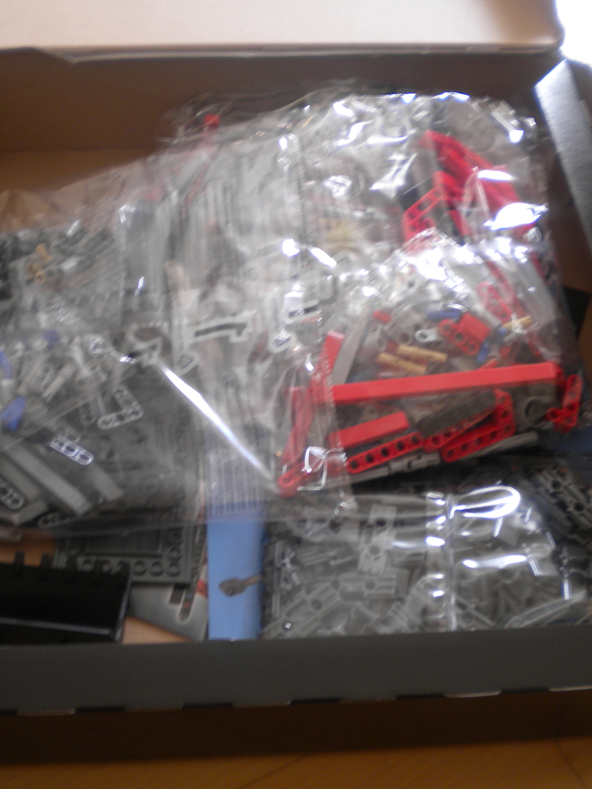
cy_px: 392
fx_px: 1072
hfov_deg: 30.8
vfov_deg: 40.4
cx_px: 226
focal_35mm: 47
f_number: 3.1
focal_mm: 6.3
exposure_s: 1/11.6
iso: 80
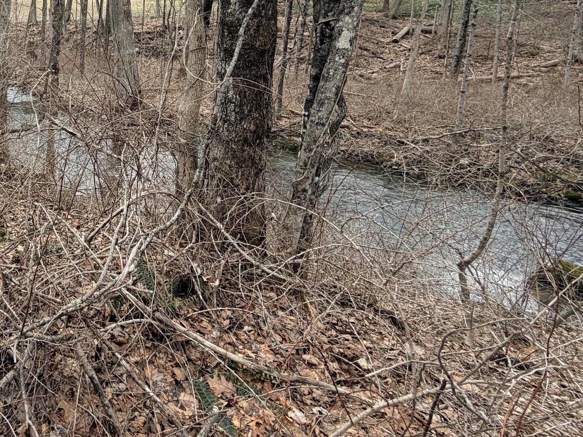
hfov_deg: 57.2
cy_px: 75
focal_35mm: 27
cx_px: 70
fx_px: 455
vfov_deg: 47.9
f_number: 2.2
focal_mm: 2.22
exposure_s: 1/260
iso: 50
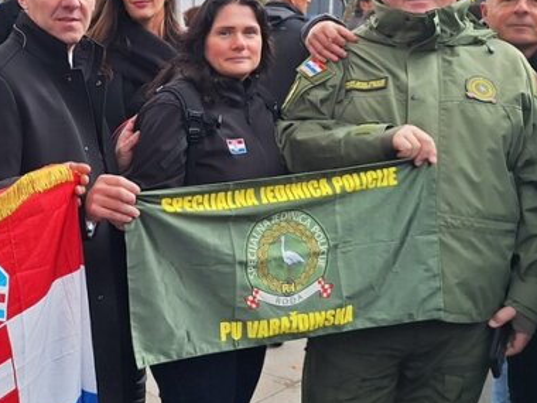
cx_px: 6
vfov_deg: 23.5
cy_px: 126
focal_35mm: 62
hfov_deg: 29.3
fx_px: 962
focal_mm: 5.54
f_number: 1.8
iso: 40
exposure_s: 1/202
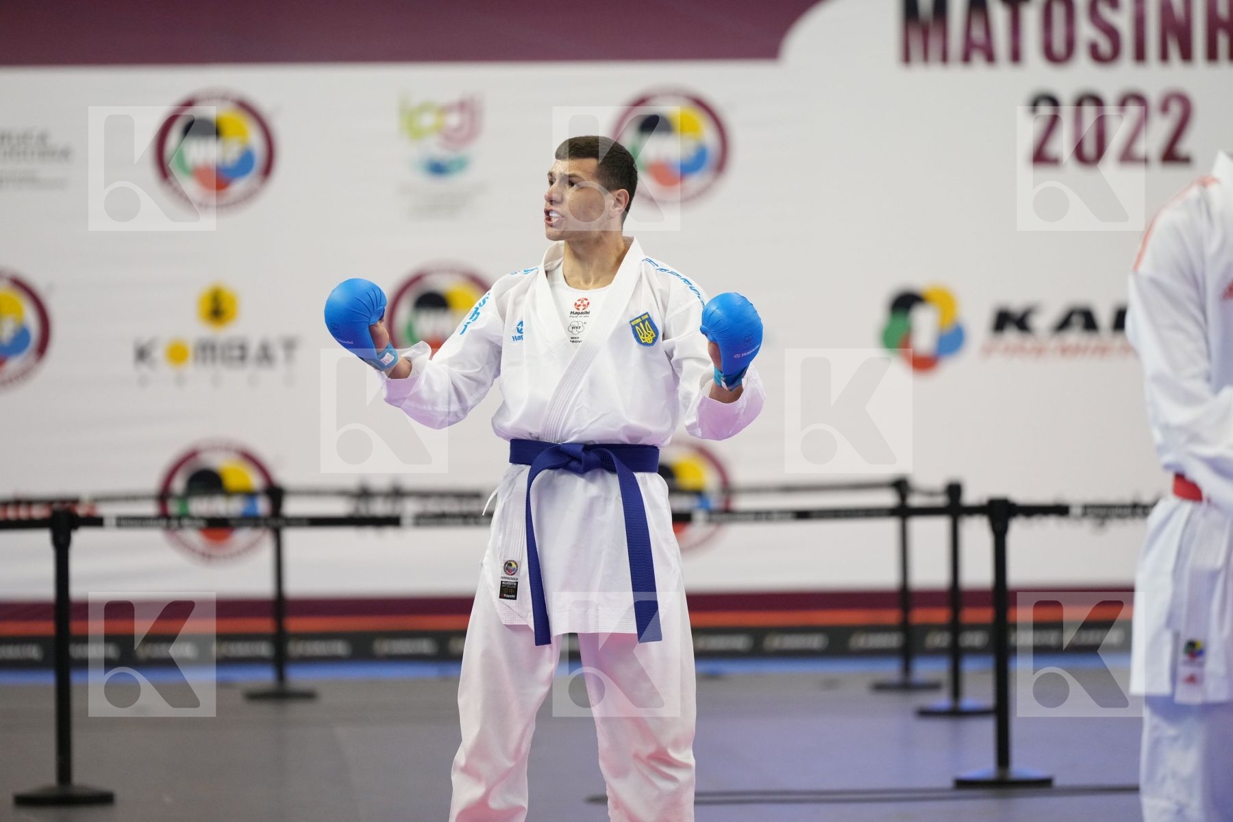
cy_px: 411
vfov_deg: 6.9
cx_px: 616
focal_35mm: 200
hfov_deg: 10.3
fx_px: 6849
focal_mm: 200
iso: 3200
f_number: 2.8
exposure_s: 1/1000
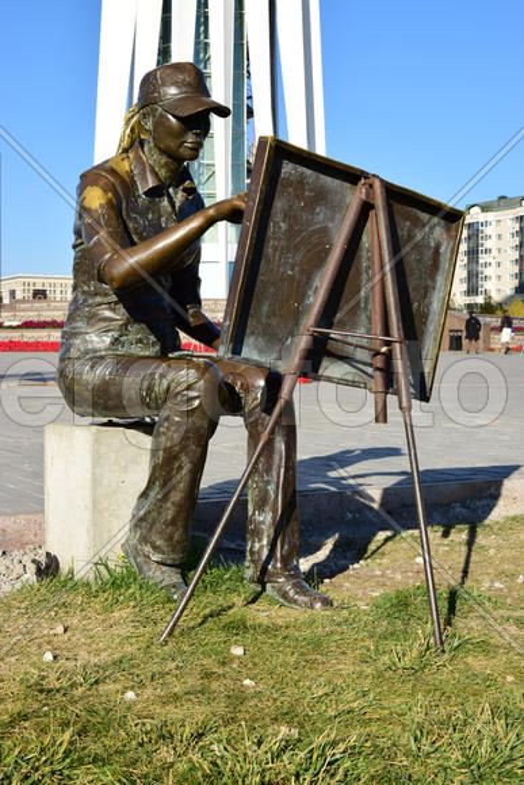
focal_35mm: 52
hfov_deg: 25.8
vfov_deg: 37.8
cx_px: 262
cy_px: 392
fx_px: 1145
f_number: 11
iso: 100
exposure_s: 1/125
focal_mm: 35
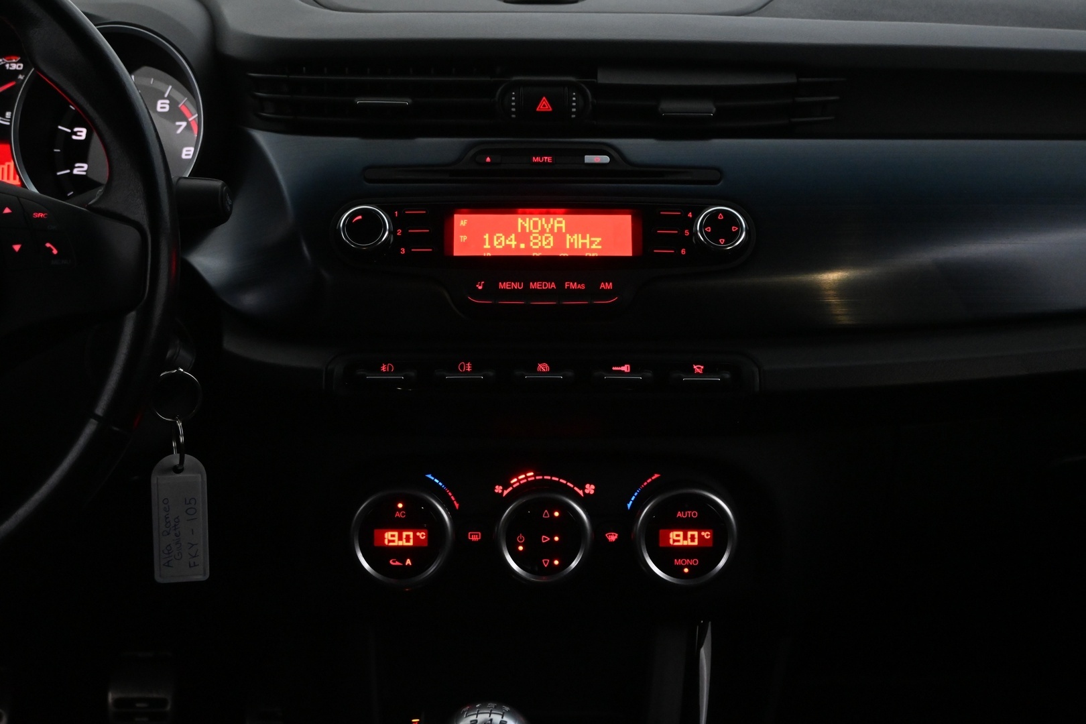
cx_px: 543
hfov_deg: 36.9
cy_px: 362
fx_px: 1629
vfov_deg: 25.1
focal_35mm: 54
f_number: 5.3
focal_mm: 36
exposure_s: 1/60
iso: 4000
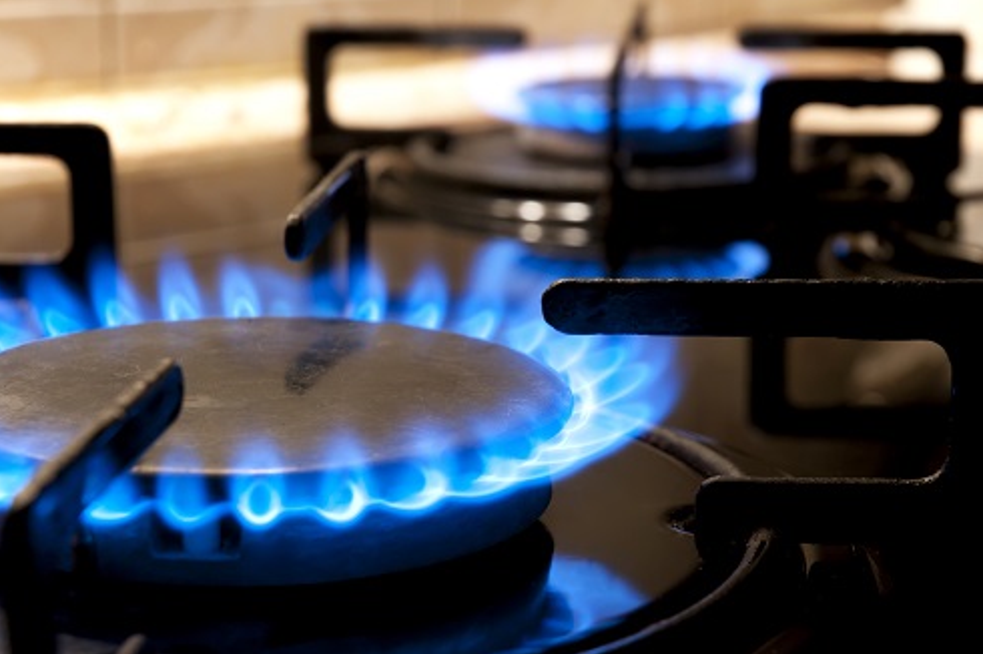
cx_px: 498
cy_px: 328
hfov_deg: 19.1
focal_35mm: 107
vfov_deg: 12.8
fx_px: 2920
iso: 200
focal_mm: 70
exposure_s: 2
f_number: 8
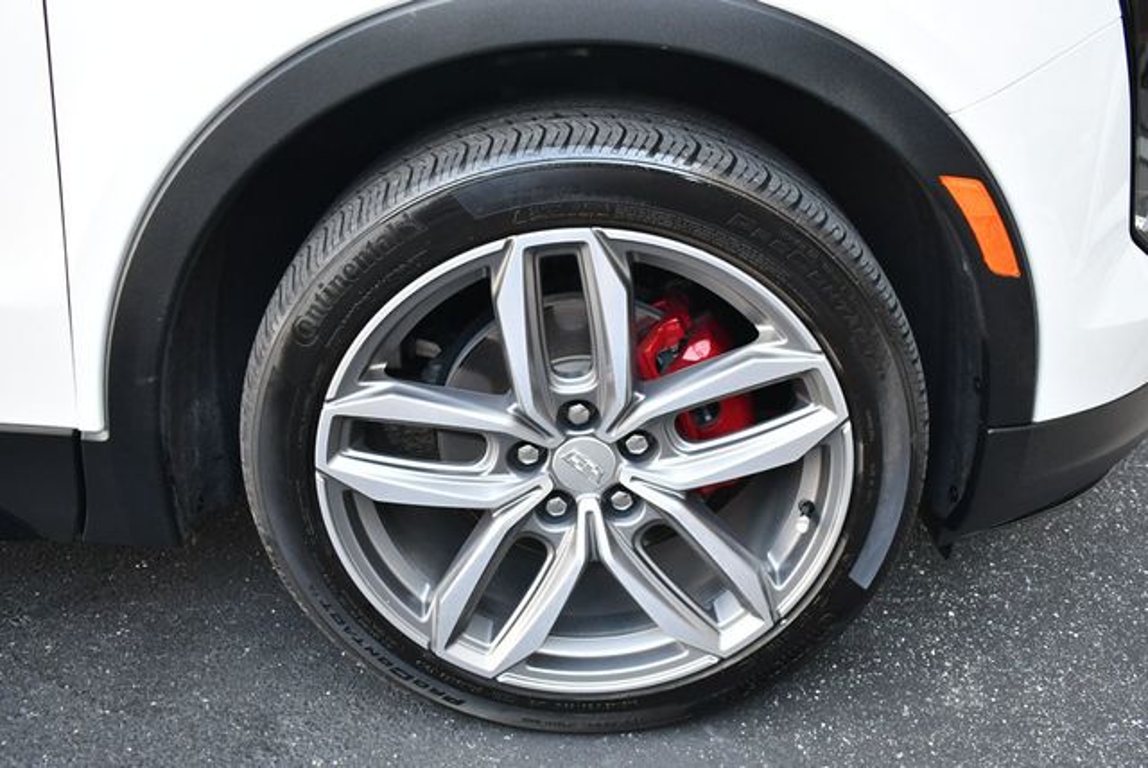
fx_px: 1149
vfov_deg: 36.9
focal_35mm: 36
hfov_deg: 53.1
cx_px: 574
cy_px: 384
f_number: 3.5
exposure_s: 1/250
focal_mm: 18
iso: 720
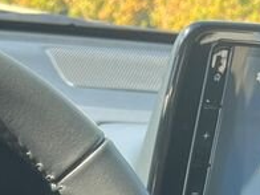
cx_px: -235
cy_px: 428
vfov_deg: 9.9
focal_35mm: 136
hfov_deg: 12.9
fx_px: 1021
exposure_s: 1/122
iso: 40
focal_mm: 5.1
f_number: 1.6
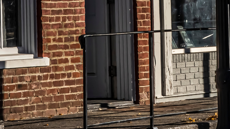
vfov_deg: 4.4
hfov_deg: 7.9
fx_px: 1653
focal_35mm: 271
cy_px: -81
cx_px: 176
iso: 160
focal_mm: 42
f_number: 14
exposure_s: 1/125
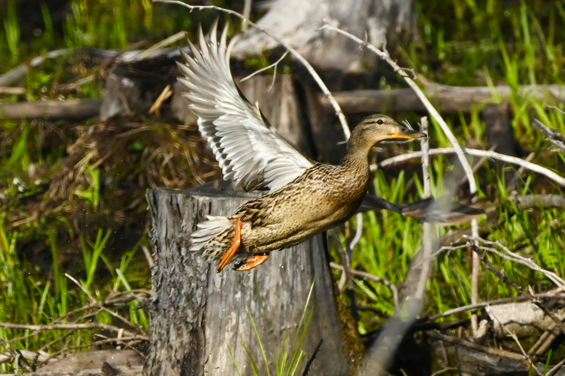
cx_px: 282
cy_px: 188
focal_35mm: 500
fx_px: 7844
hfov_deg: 4.1
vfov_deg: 2.7
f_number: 10
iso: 800
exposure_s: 1/2000
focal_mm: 500
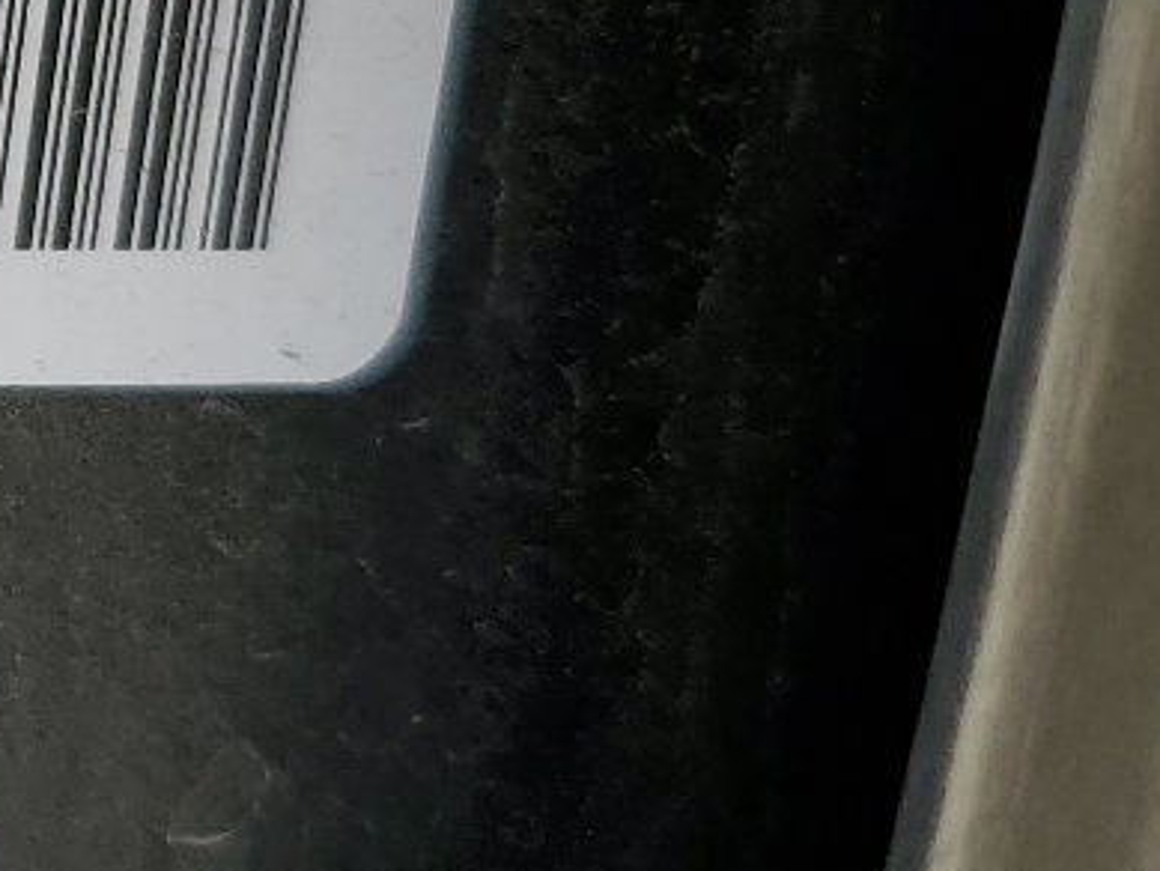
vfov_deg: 13.5
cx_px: -760
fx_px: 3587
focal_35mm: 107
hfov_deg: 16.2
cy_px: -182
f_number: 1.5
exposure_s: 1/556
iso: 50
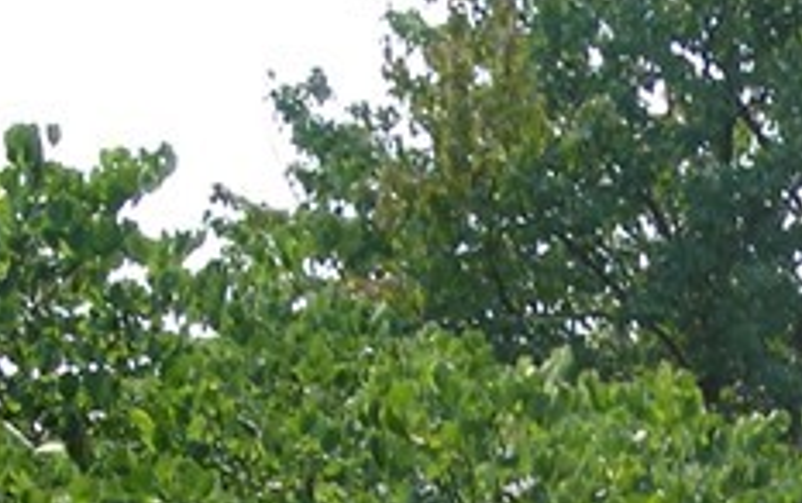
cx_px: 1143
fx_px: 3872
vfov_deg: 6.9
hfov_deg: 11.4
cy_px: 1313
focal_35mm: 177
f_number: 3.2
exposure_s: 1/419
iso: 50
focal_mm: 6.3
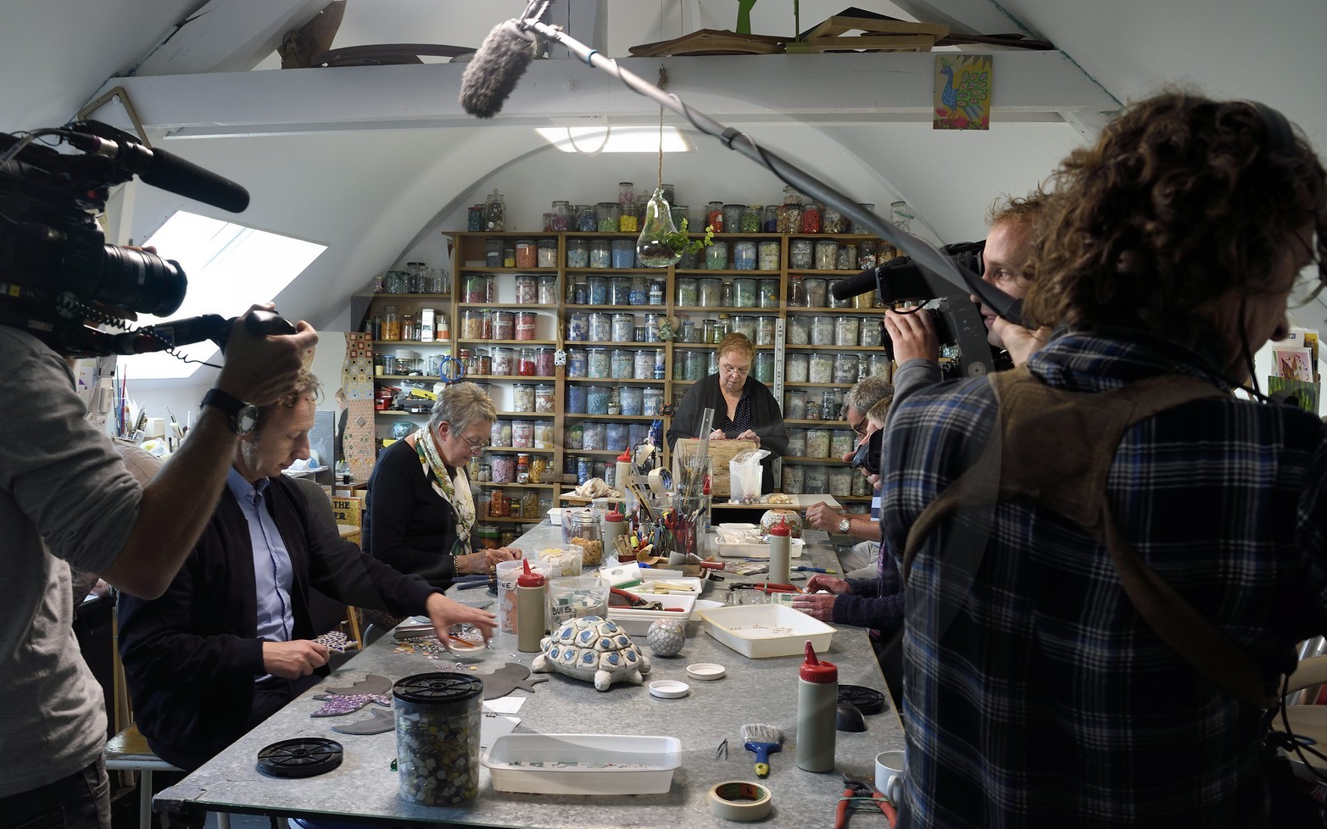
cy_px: 442
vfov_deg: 49.2
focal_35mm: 25
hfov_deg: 72.5
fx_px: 904
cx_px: 651
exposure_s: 1/40
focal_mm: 24
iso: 800
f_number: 7.1
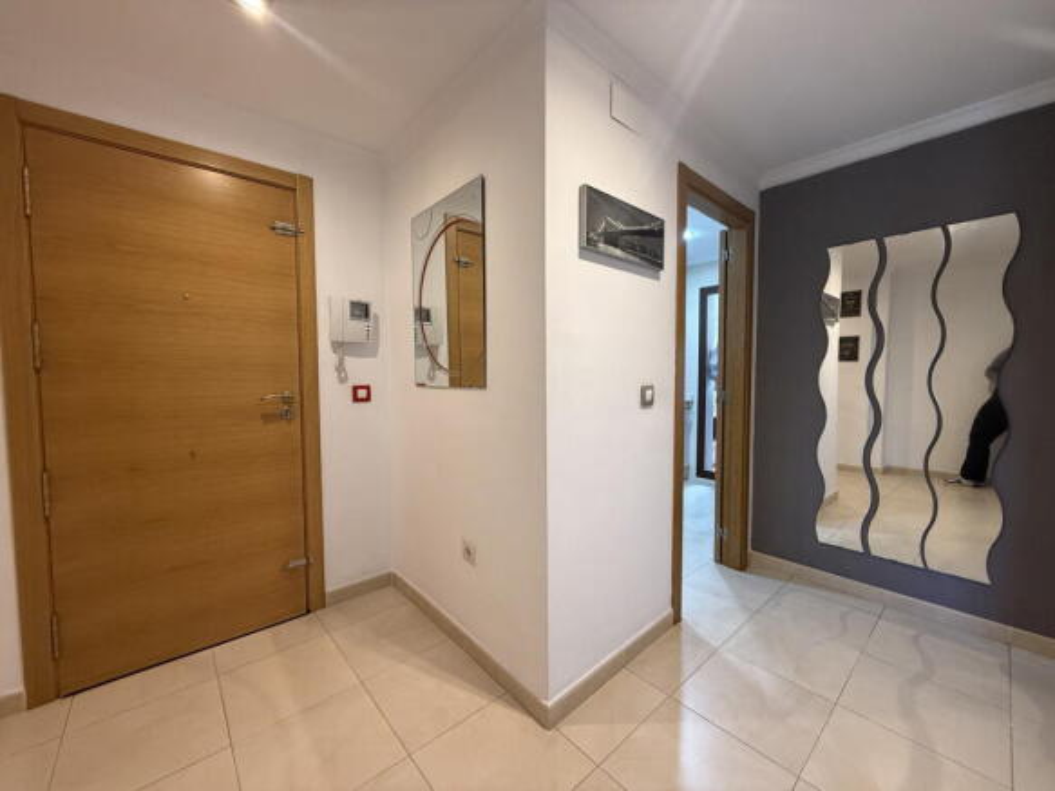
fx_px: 427
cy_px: 396
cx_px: 528
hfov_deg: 102.1
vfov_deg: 85.7
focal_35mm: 14
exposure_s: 1/50
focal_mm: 2.22
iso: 200
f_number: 2.2
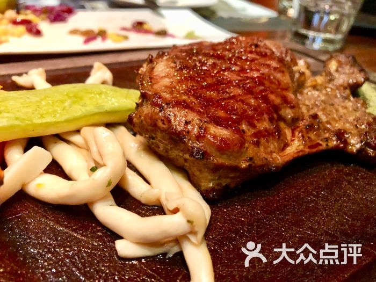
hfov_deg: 61.7
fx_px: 315
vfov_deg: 48.2
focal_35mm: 29
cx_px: 188
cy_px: 141
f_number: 1.8
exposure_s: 1/5
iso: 100
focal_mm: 3.99
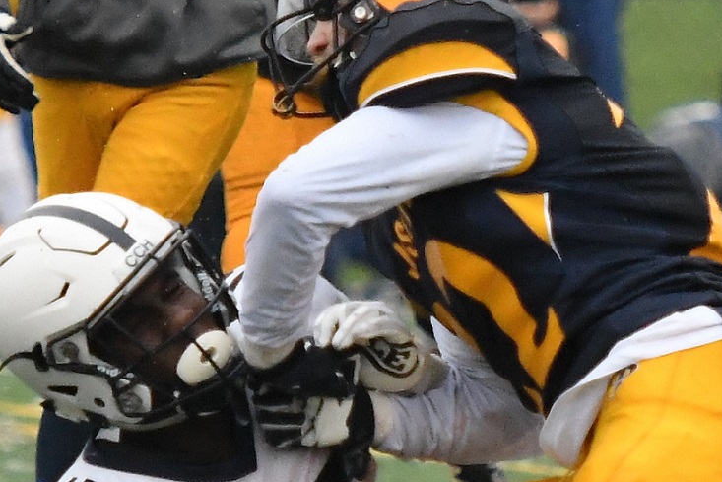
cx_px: 544
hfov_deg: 4.0
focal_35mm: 515
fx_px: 10329
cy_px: 426
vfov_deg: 2.7
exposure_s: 1/1000
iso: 2800
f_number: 2.8
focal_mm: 185
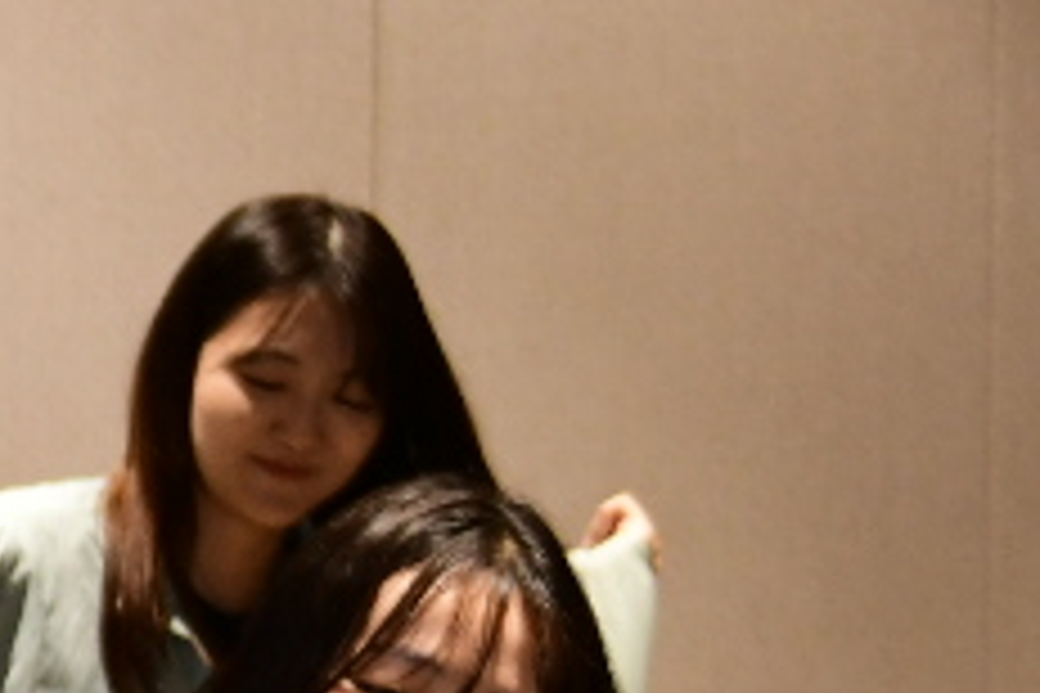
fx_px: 7713
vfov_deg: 5.1
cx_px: -2211
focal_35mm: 267
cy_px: 724
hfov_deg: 6.9
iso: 1000
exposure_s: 1/250
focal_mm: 38
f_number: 2.8
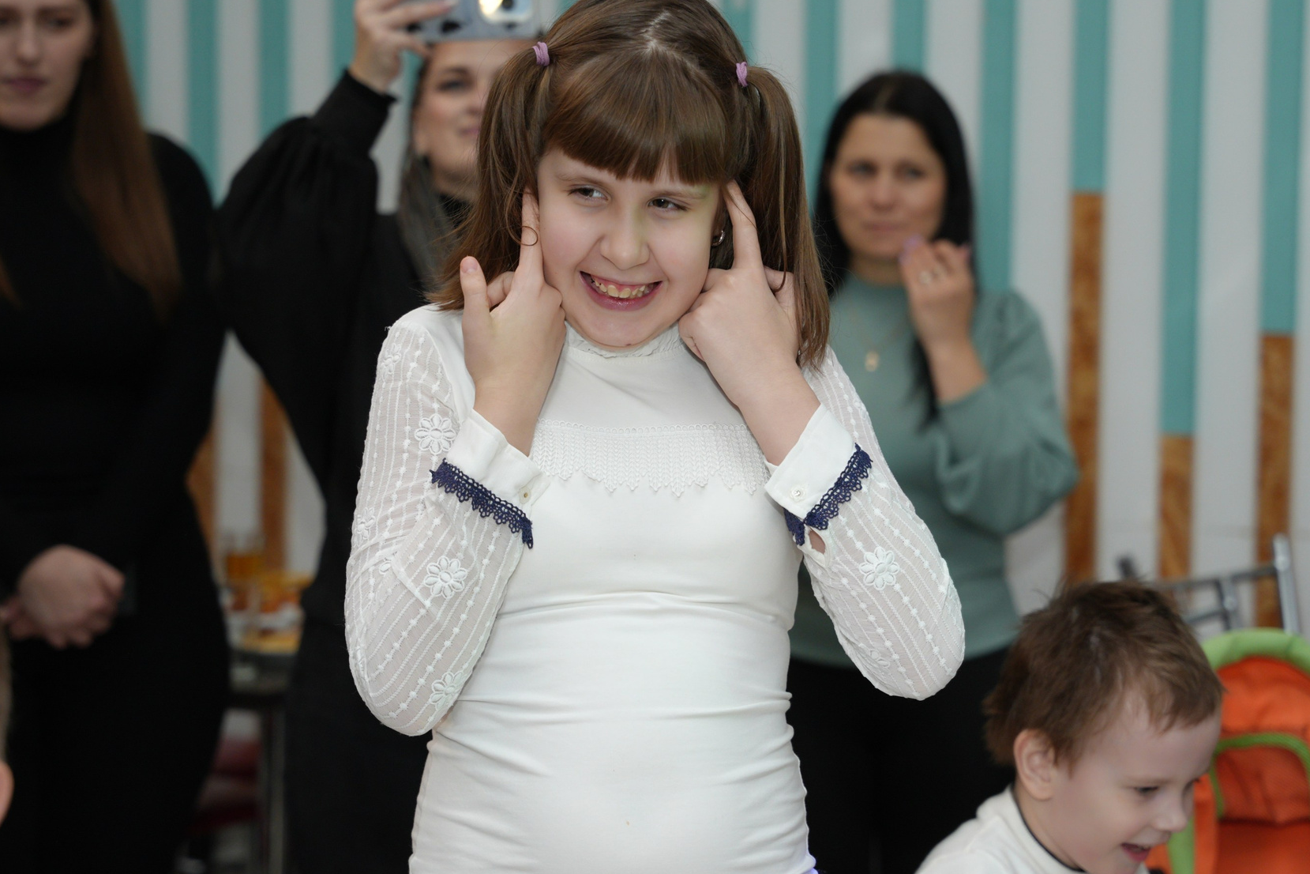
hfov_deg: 18.9
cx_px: 685
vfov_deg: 12.7
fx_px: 3930
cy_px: 431
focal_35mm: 108
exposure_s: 1/160
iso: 640
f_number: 2.8
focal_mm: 70
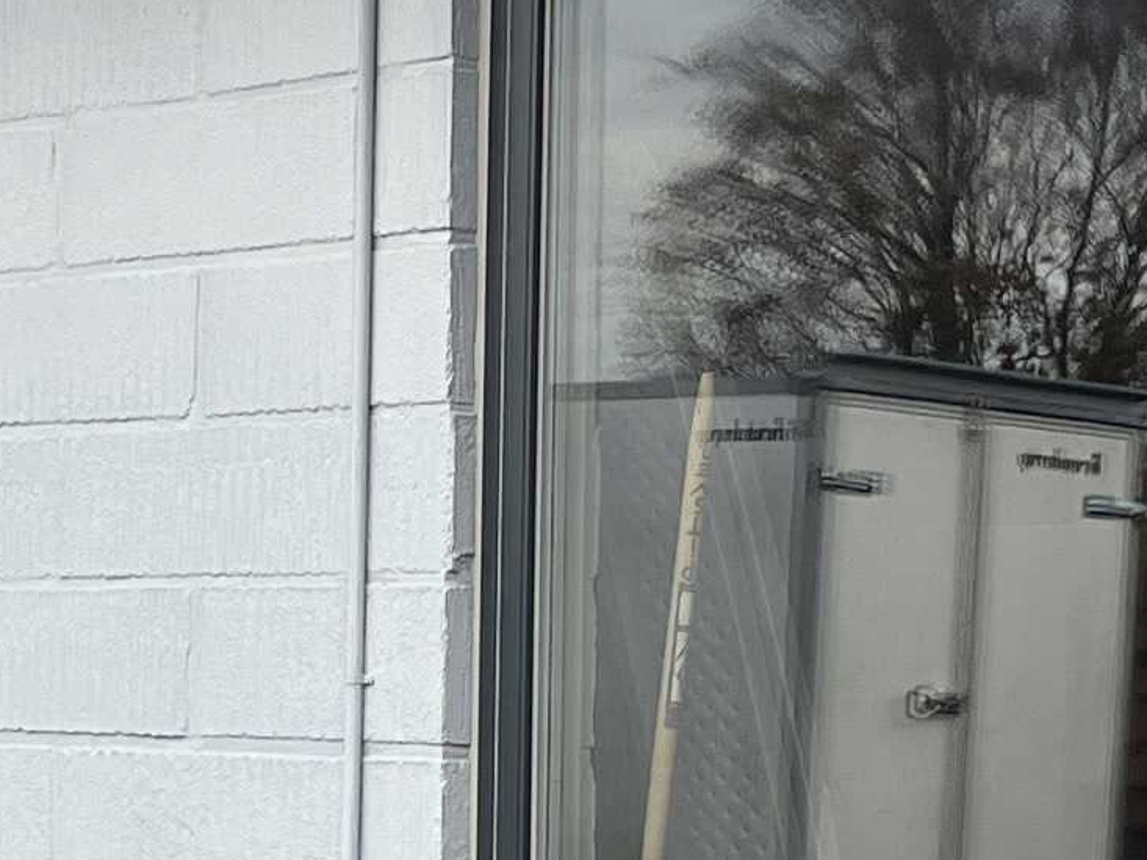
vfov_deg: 10.4
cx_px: 440
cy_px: 555
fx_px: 4739
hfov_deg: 13.8
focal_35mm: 143
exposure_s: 1/595
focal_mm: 5.1
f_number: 1.6
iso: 50
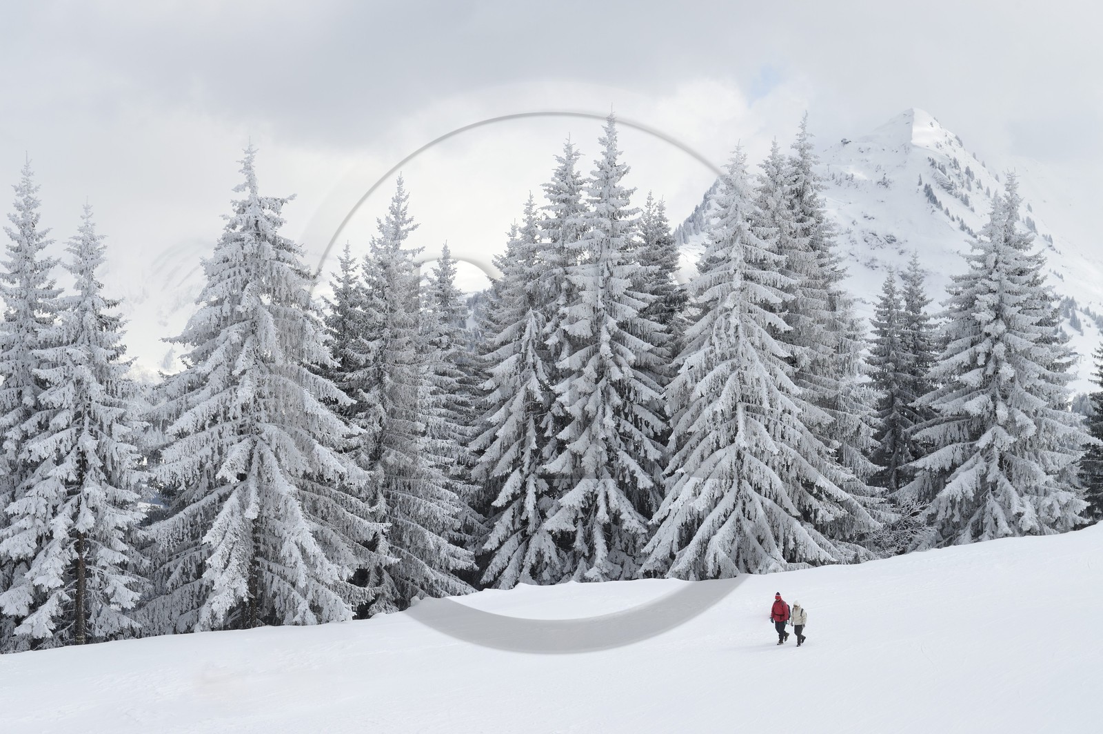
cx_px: 552
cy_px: 367
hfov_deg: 32.4
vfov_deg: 21.9
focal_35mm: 62
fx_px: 1898
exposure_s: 1/500
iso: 200
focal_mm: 62
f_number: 9
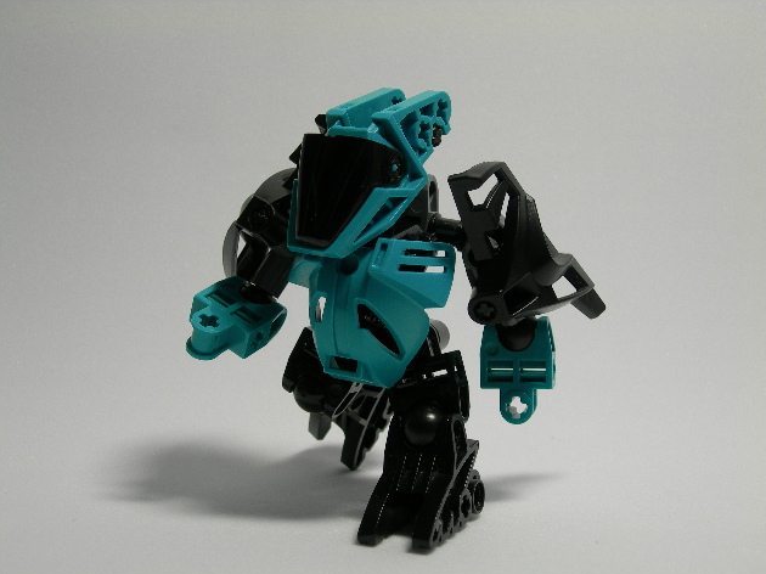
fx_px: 1371
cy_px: 289
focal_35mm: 62
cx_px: 387
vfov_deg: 23.6
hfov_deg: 31.2
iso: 50
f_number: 3.5
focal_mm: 12.7
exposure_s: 1/17.1
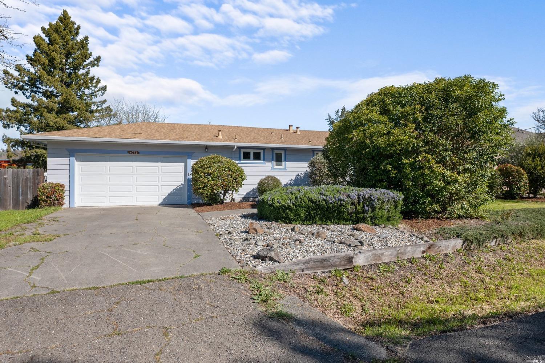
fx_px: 303
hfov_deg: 84.0
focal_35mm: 20
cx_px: 272
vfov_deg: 61.9
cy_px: 182
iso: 800
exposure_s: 1/60
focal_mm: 20
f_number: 8
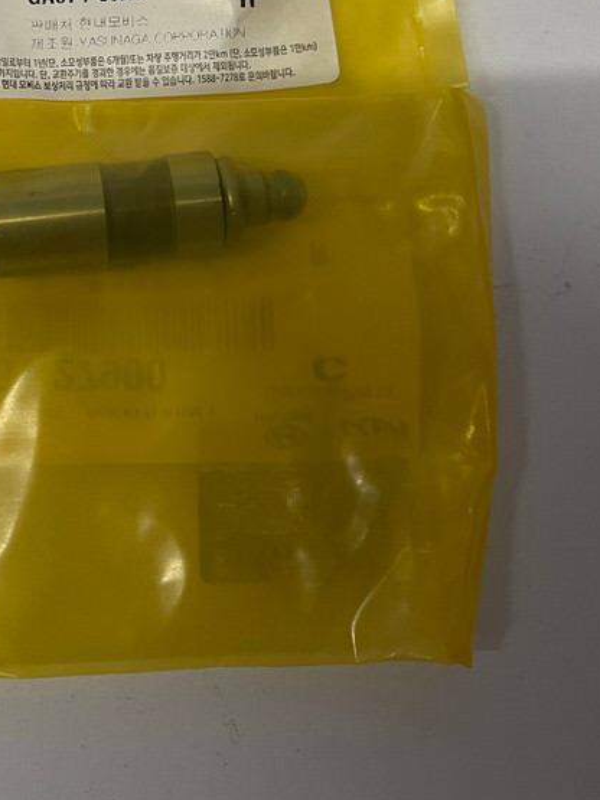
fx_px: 1040
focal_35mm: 45
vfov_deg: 40.2
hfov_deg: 31.3
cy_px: 147
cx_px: 112
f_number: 1.6
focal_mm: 5.1
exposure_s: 1/54
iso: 100
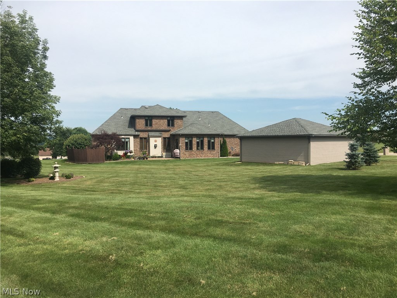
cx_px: 198
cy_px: 149
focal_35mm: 29
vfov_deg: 48.2
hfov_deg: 61.7
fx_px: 333
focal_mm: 4.15
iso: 25
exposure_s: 1/1923
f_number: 2.2
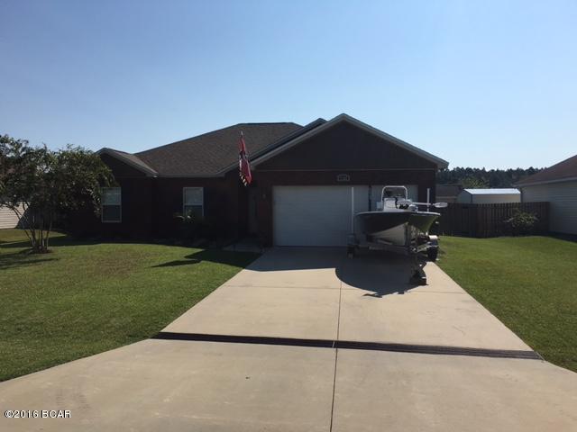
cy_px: 216
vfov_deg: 48.2
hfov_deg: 61.7
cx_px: 288
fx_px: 483
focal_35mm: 29
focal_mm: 4.15
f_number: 2.2
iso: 25
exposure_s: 1/3663
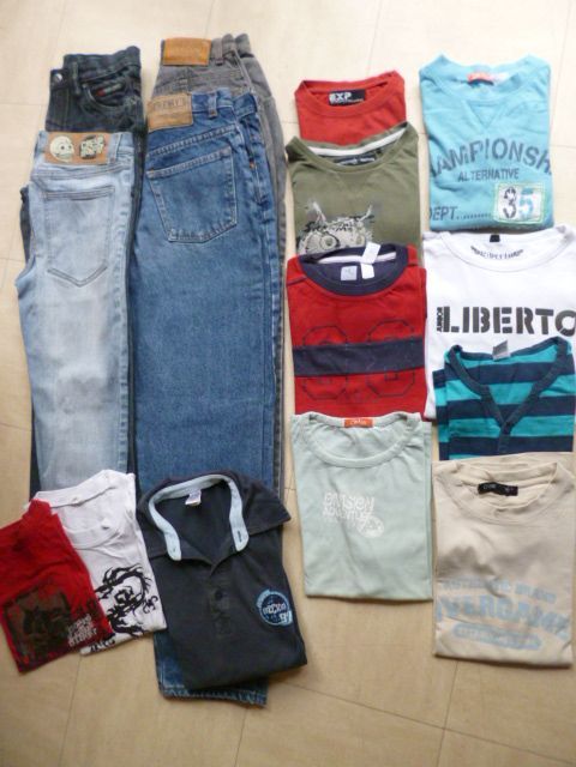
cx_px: 288
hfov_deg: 56.8
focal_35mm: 24
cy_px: 384
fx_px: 532
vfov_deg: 71.6
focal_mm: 4.3
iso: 400
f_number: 2.5
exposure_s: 1/50
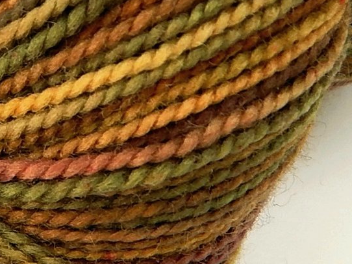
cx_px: -108
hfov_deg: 15.2
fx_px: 1260
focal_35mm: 124
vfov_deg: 11.9
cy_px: 66
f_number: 3.3
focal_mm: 6.1
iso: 125
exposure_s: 1/40
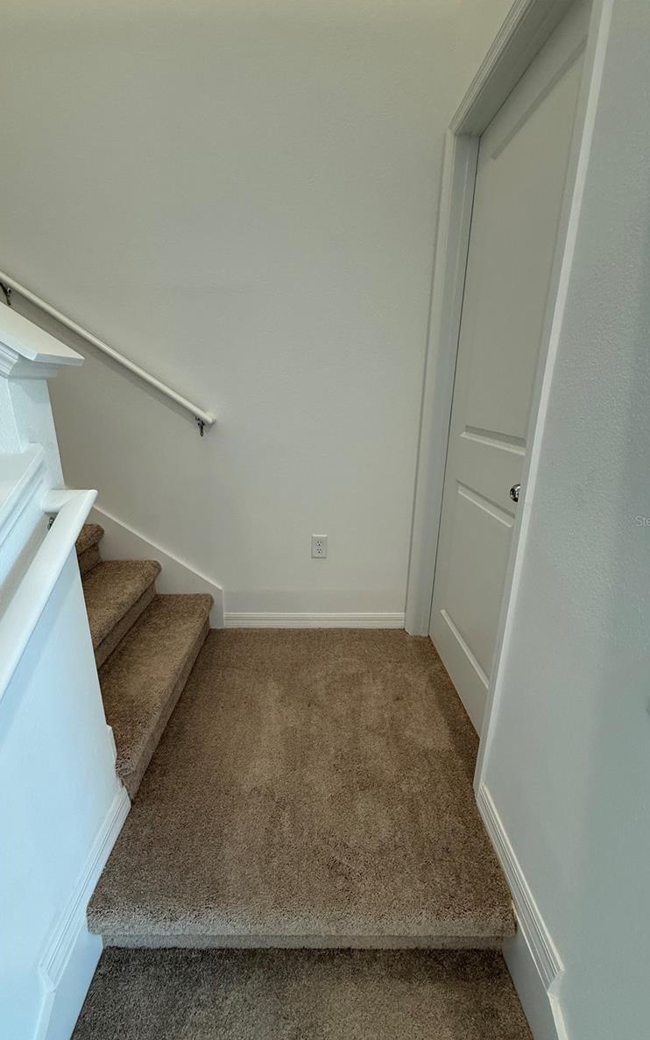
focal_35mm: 15
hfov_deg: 74.7
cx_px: 303
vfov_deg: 101.5
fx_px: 425
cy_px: 520
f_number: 2.2
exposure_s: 1/120
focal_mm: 2.22
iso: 200
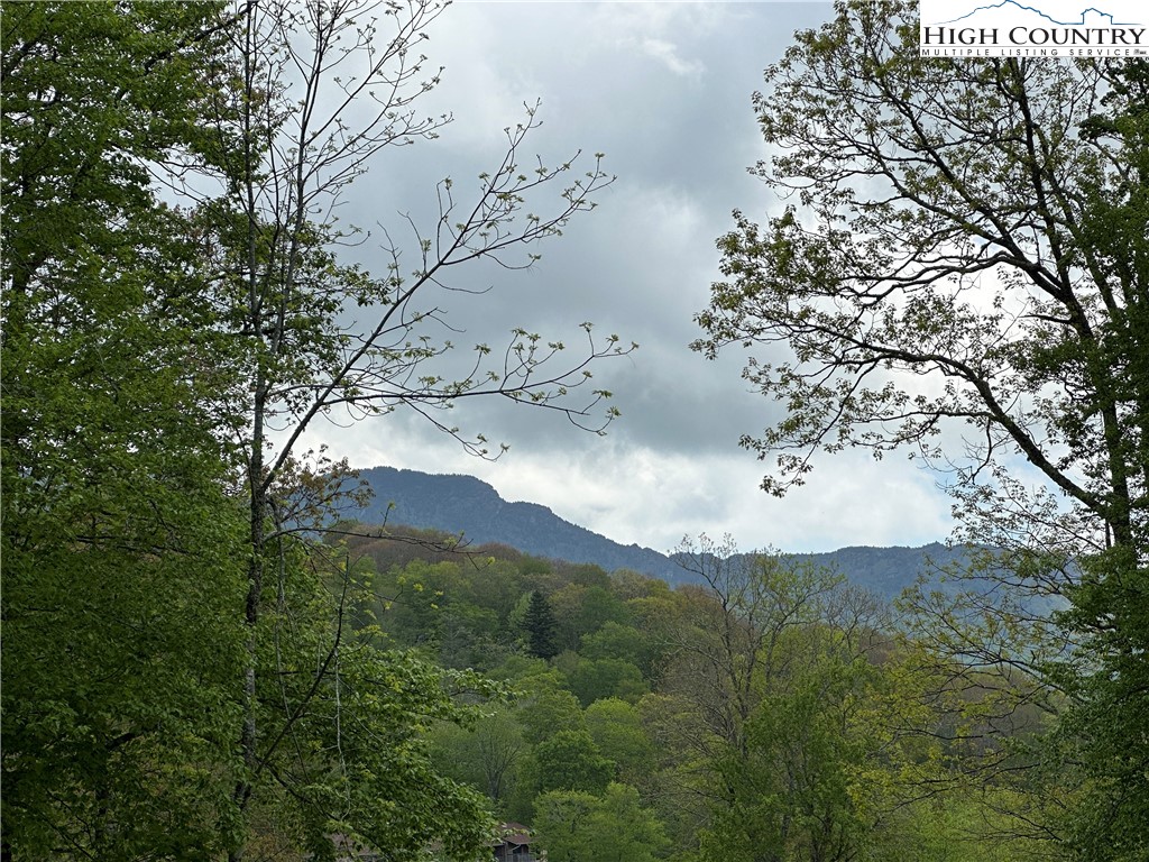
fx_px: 2556
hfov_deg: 25.3
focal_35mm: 77
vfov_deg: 19.1
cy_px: 431
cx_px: 574
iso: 32
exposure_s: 1/847
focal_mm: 9
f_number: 2.8
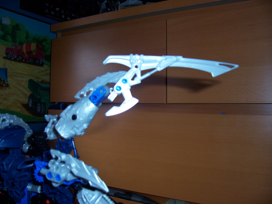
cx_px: 136
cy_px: 102
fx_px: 267
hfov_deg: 54.0
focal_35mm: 34
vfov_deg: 41.8
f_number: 2.7
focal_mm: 5.6
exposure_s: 1/60
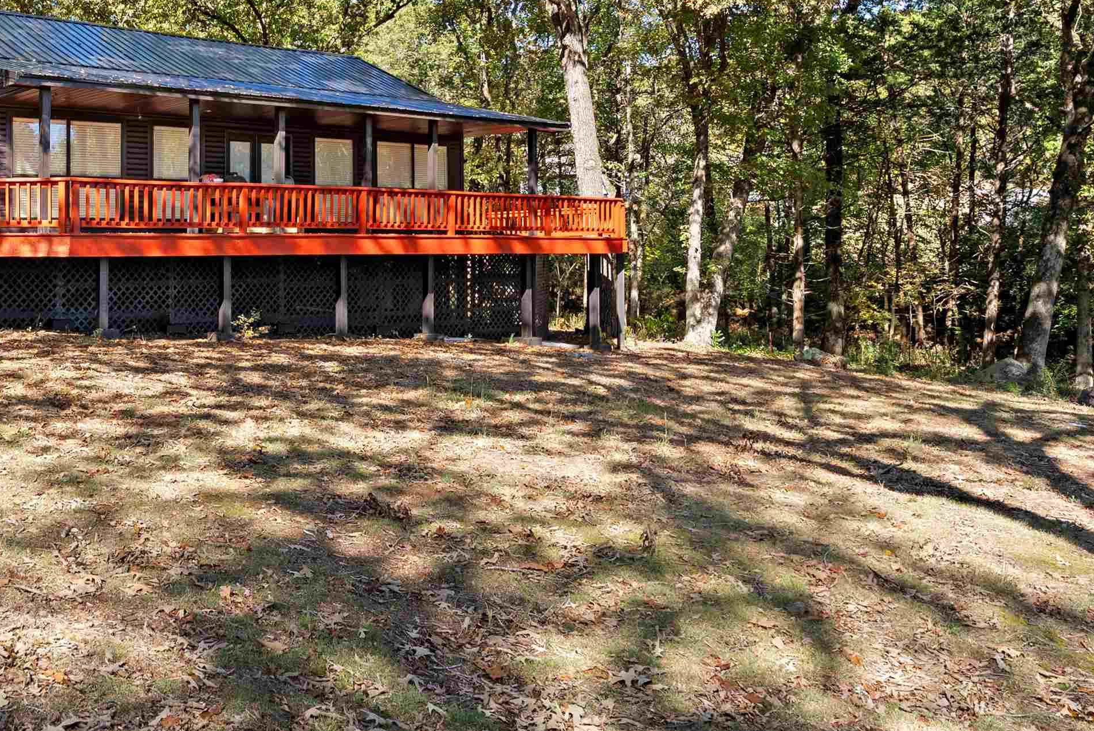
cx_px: 226
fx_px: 1149
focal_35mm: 38
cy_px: 227
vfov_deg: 34.8
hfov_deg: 48.2
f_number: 9
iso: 250
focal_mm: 23.5
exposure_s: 1/25
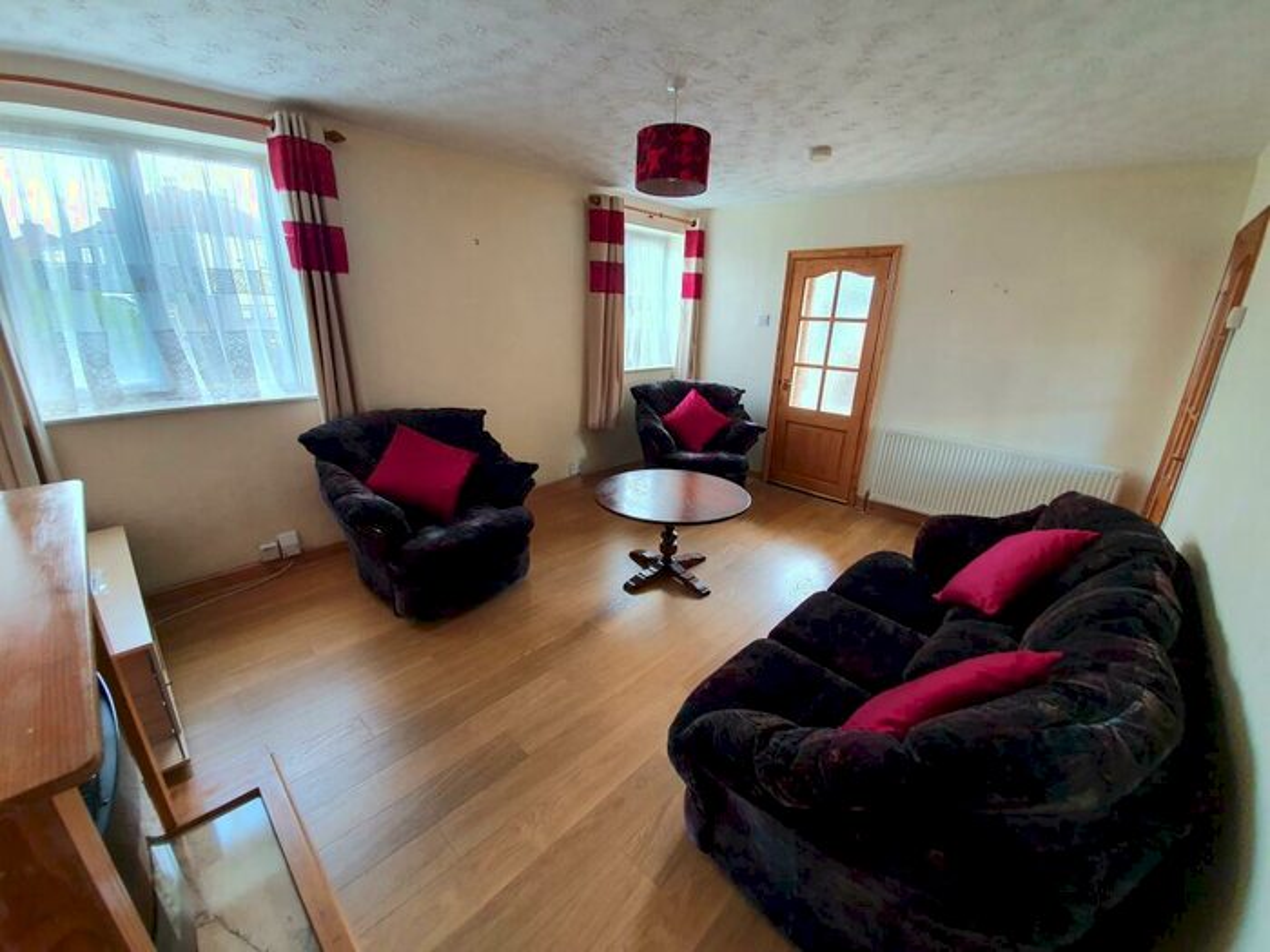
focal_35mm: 13
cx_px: 635
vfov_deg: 89.9
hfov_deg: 106.2
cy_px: 476
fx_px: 477
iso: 100
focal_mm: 1.8
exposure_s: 1/50
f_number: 2.2
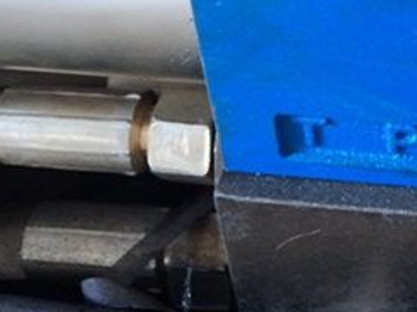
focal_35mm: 92
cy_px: -97
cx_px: 422
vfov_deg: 15.3
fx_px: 1107
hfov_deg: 20.6
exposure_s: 1/33.3
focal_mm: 3.95
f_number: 1.8
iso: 510
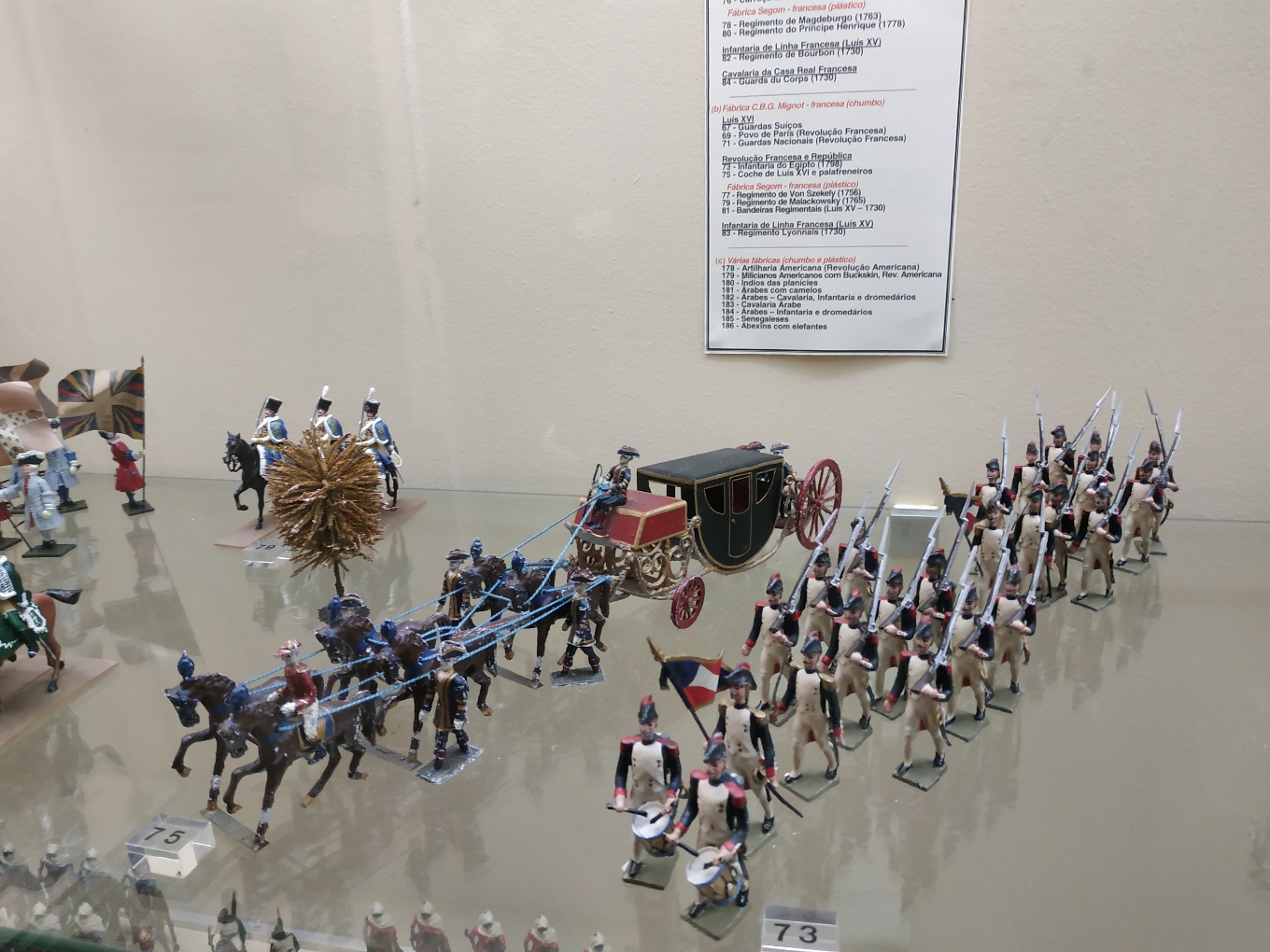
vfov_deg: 56.8
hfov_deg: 71.6
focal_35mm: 24
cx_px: 635
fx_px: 881
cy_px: 476
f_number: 1.9
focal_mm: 3.94
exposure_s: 1/25
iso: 320
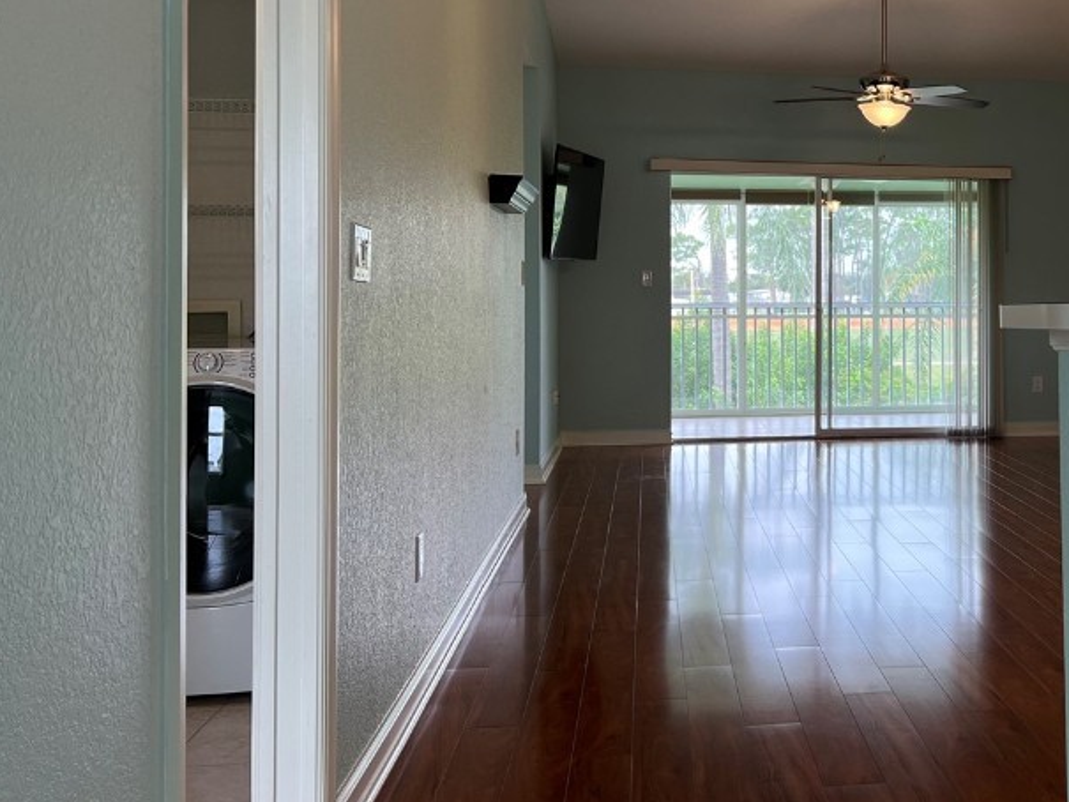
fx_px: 1359
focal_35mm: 44
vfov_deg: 32.6
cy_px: 269
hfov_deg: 40.8
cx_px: 885
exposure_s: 1/147
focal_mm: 5.7
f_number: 1.5
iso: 50
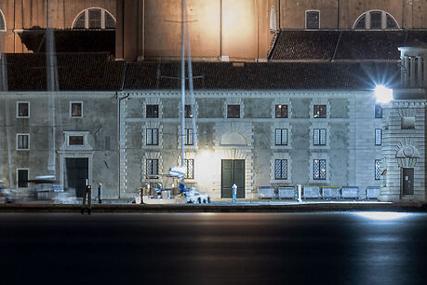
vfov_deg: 3.7
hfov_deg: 5.5
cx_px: -31
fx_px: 4400
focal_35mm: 371
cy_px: -84
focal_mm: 71
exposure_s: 90
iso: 125
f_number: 8
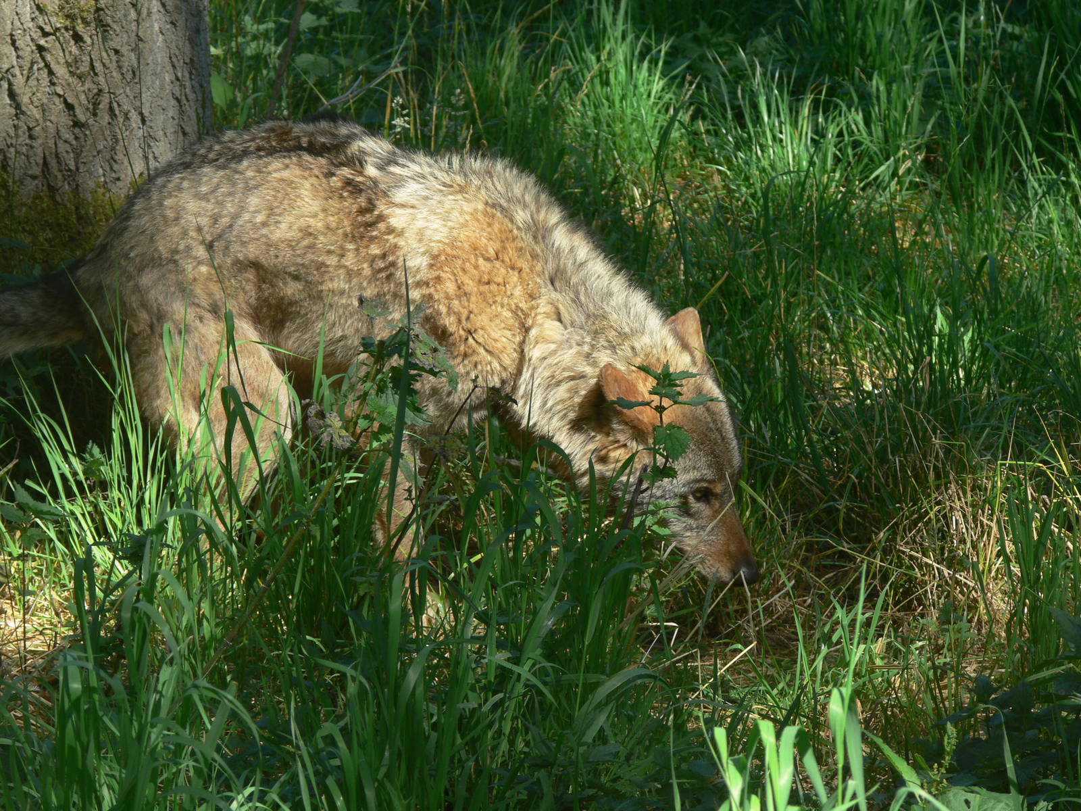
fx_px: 6308
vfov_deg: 7.4
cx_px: 540
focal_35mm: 202
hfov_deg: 9.8
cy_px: 406
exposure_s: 1/125
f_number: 5.6
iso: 80
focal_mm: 42.7
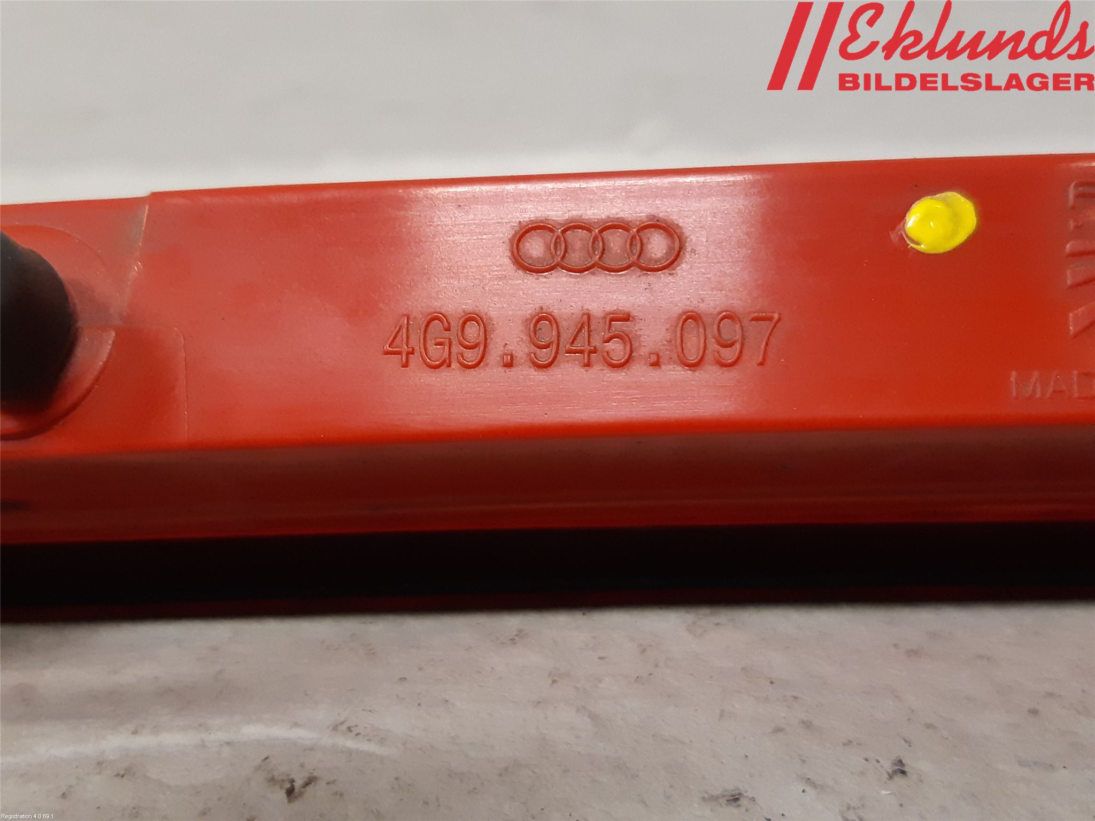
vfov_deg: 53.1
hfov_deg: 67.3
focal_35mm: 26
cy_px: 410
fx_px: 822
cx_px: 548
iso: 250
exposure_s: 1/50
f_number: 1.7
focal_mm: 3.93
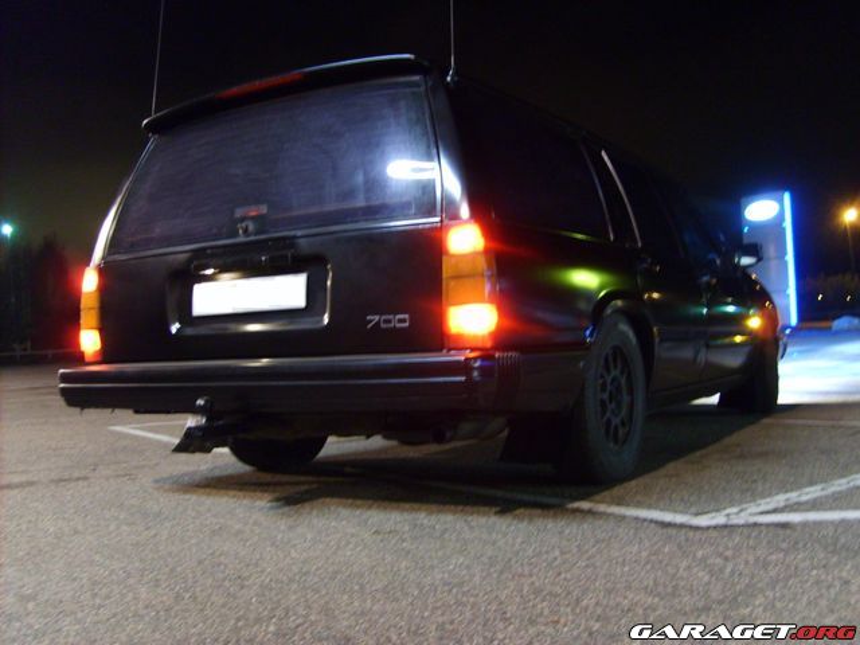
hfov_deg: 52.6
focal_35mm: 35
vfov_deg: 40.7
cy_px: 322
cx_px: 430
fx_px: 870
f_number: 2.8
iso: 180
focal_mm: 5.8
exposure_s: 1
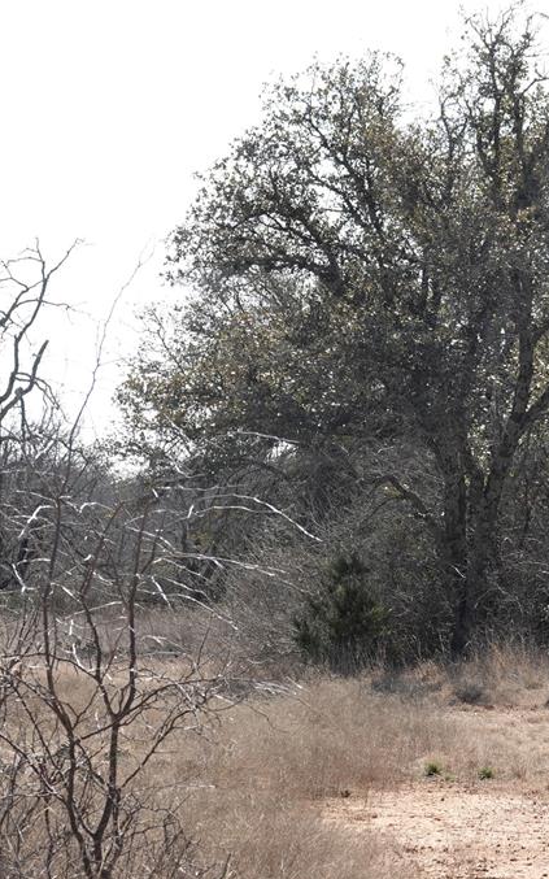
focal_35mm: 154
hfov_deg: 8.5
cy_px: 441
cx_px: 518
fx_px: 3687
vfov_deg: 13.6
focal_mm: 36.72
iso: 100
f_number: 4
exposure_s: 1/400
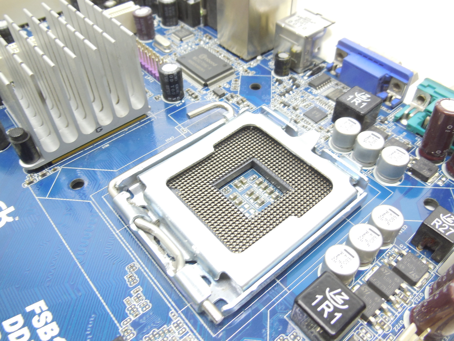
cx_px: 227
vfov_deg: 46.8
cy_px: 170
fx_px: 393
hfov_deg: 60.0
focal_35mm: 30
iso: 125
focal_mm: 5.3
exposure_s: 1/40
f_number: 3.2
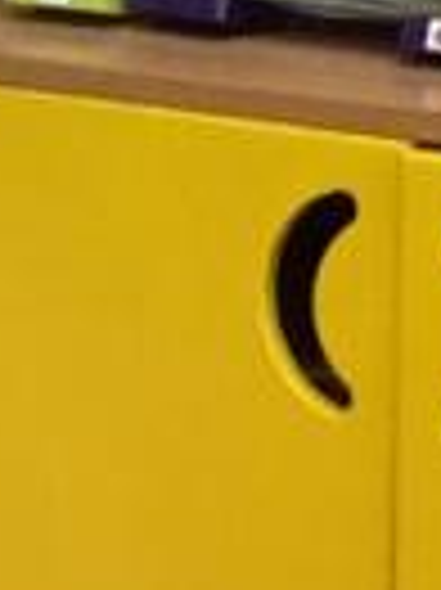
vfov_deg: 5.8
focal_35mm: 317
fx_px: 5393
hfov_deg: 4.7
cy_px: 1833
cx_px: 130
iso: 50
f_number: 2.4
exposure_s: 1/33
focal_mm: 3.3
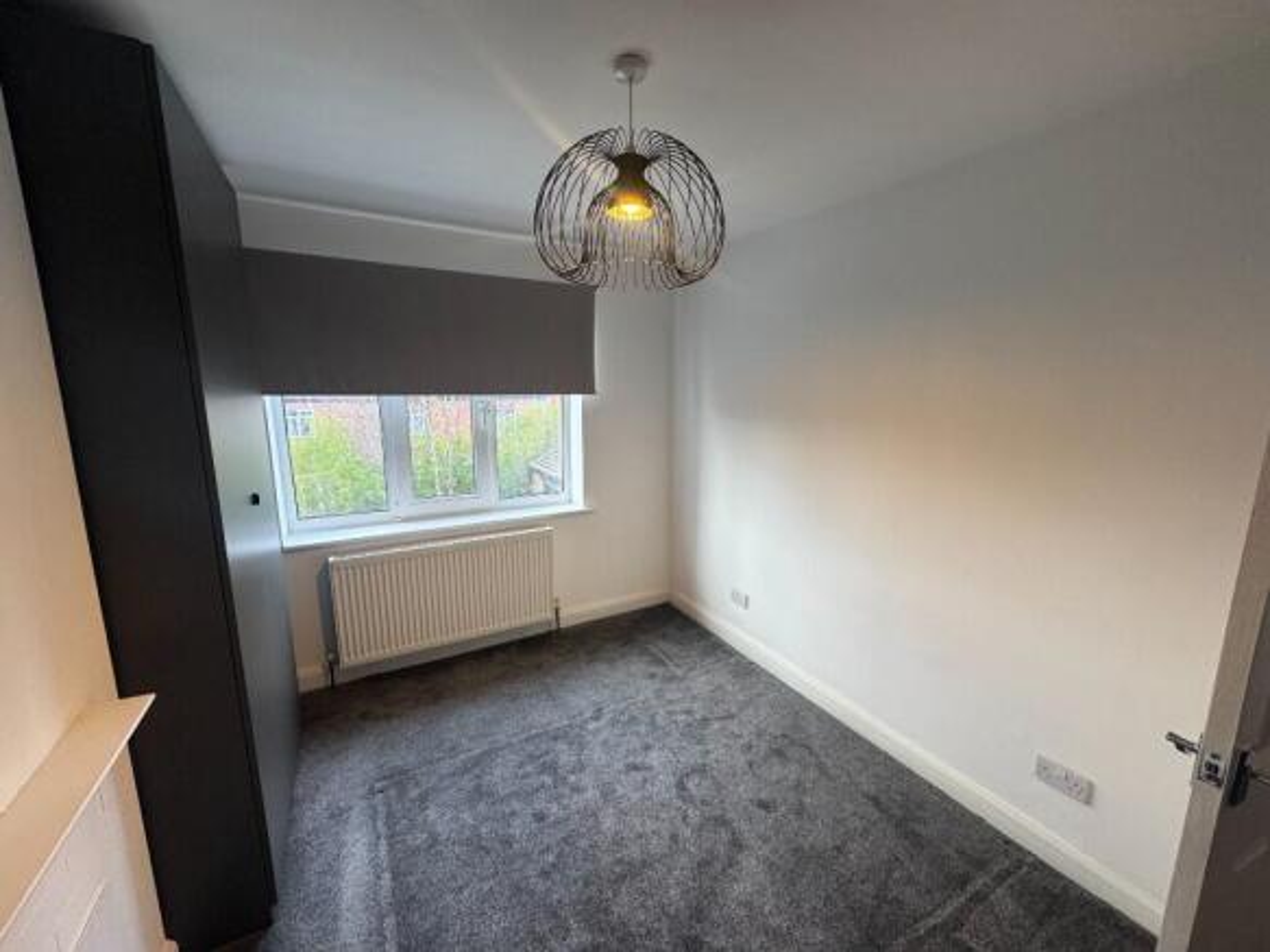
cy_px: 476
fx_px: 514
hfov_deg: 102.1
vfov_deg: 85.7
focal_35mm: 14
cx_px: 635
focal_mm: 2.22
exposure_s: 1/100
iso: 160
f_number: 2.2
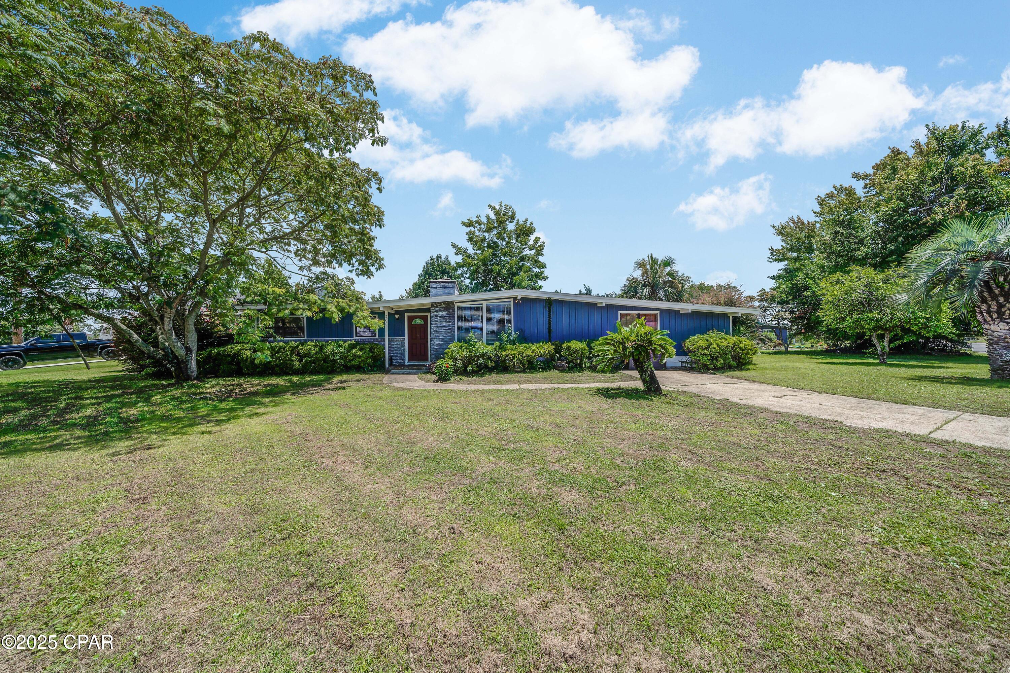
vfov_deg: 90.0
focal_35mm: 12
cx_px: 505
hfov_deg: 112.6
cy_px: 336
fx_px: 337
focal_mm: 12
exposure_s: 1/800
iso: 100
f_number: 5.6
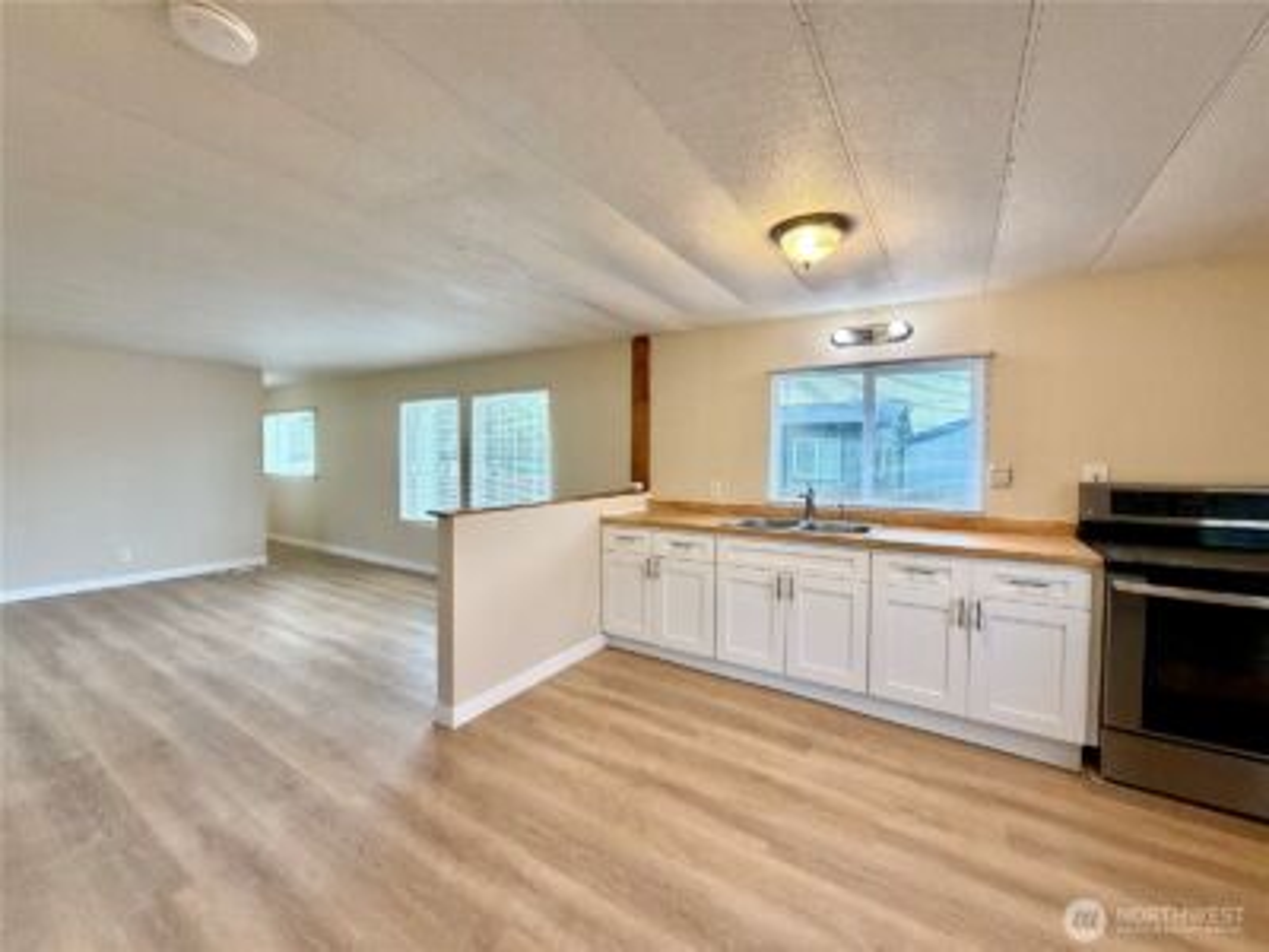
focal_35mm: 14
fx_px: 513
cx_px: 634
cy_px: 476
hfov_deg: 102.1
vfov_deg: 85.7
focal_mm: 2.22
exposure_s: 1/120
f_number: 2.2
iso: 250
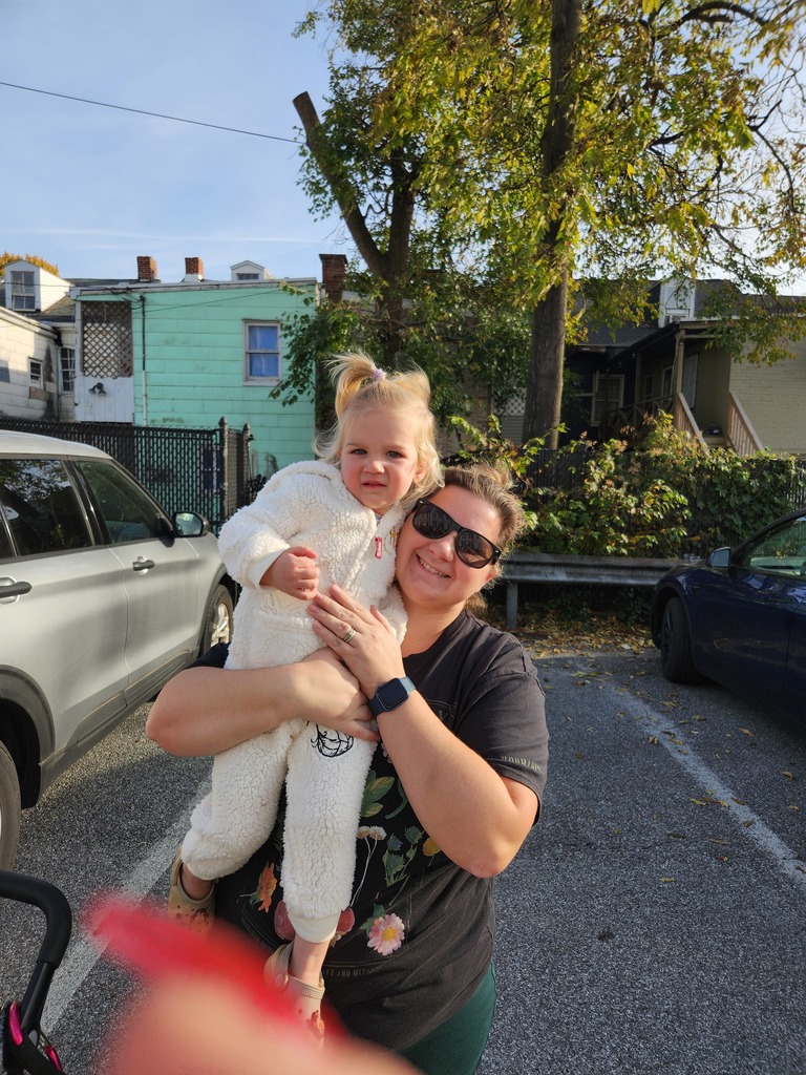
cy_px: 538
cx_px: 403
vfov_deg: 73.9
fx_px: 714
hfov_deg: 58.9
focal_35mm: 23
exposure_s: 1/892
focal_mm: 5.4
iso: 20
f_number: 1.8
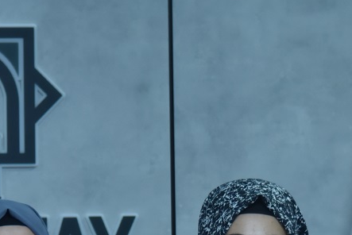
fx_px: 4970
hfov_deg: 4.1
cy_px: 390
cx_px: 177
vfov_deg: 2.7
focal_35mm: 508
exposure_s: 1/200
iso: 800
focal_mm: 150
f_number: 5.6
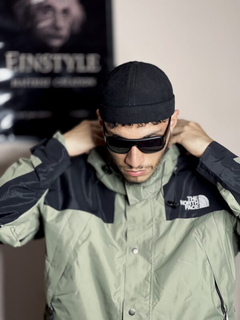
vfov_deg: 25.3
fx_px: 712
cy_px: 160
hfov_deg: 19.1
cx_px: 120
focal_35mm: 77
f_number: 2.8
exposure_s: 1/33
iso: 250
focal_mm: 9
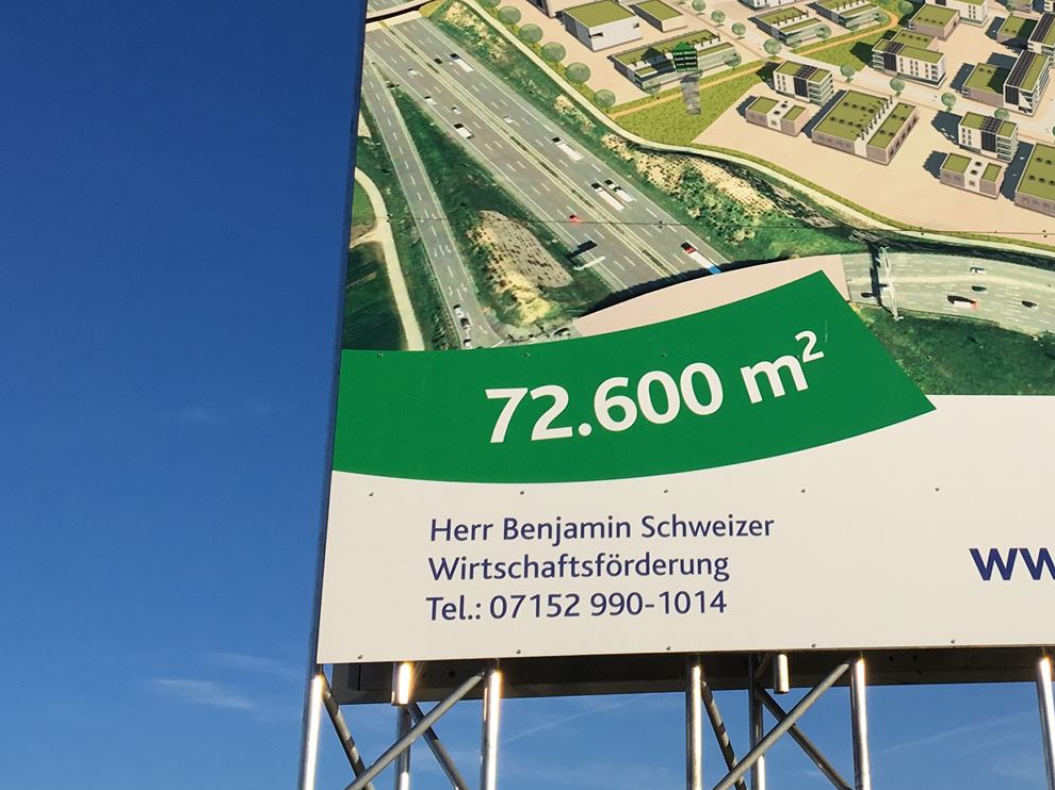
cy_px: 102
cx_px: 869
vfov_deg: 23.8
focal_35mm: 60
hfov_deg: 31.2
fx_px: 1828
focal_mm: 4.15
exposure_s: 1/2481
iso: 25
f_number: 2.2
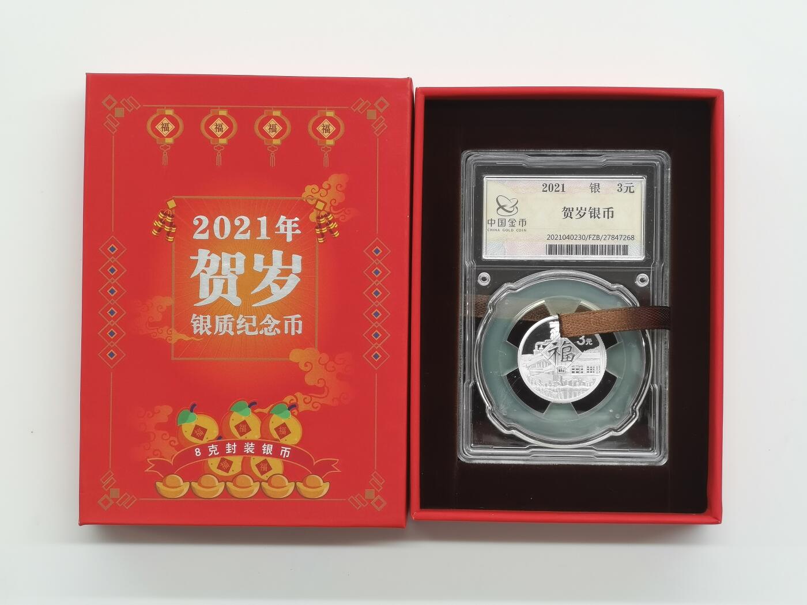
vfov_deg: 18.2
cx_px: 404
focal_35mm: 81
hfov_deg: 24.1
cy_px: 302
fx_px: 1888
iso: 160
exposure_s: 1/50
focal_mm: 7.48
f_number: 16
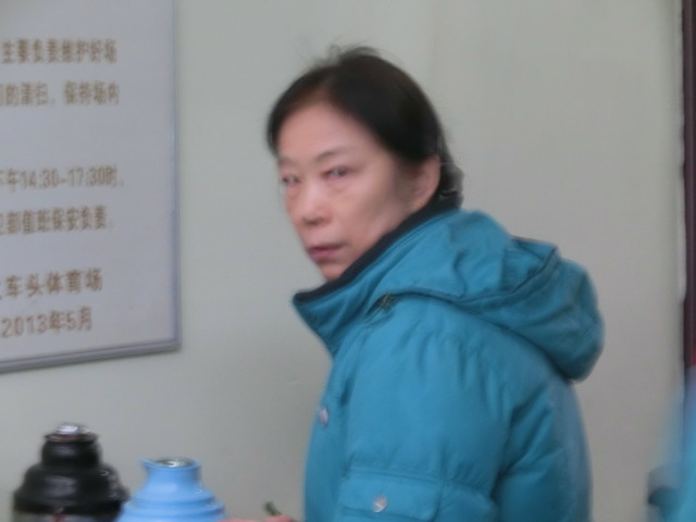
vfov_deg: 12.0
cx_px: 348
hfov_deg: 16.0
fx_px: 2473
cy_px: 261
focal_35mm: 123
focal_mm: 21.79
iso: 800
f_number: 5.5
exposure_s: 1/10
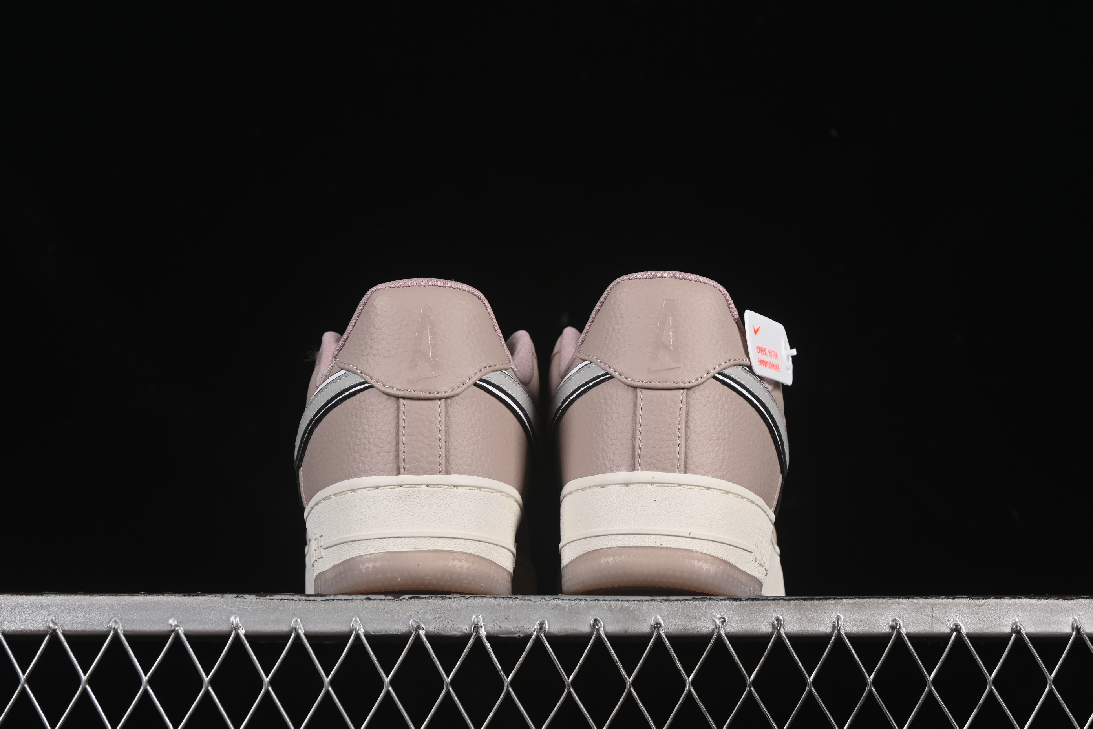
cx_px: 546
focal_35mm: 75
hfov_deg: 27.0
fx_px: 2277
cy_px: 364
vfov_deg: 18.2
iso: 160
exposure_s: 1/80
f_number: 8
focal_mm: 50
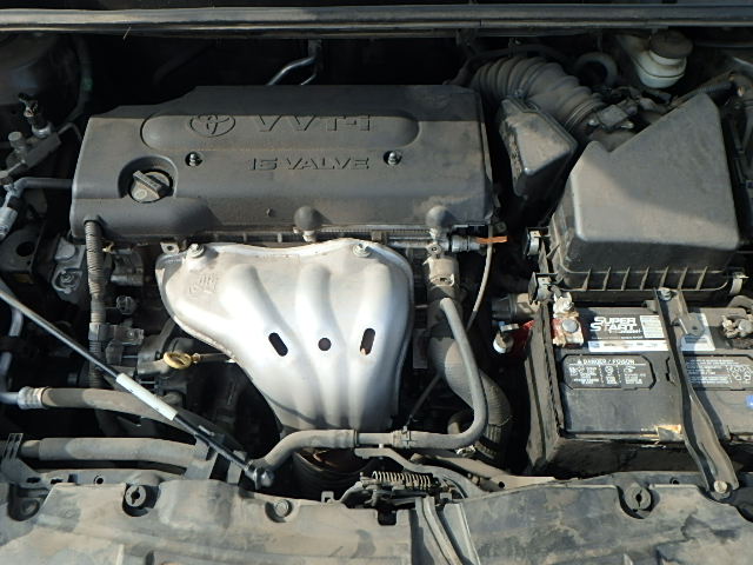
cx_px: 376
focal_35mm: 31
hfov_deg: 58.4
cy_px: 282
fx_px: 674
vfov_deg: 45.4
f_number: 4.7
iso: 125
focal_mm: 5.6
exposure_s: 1/160
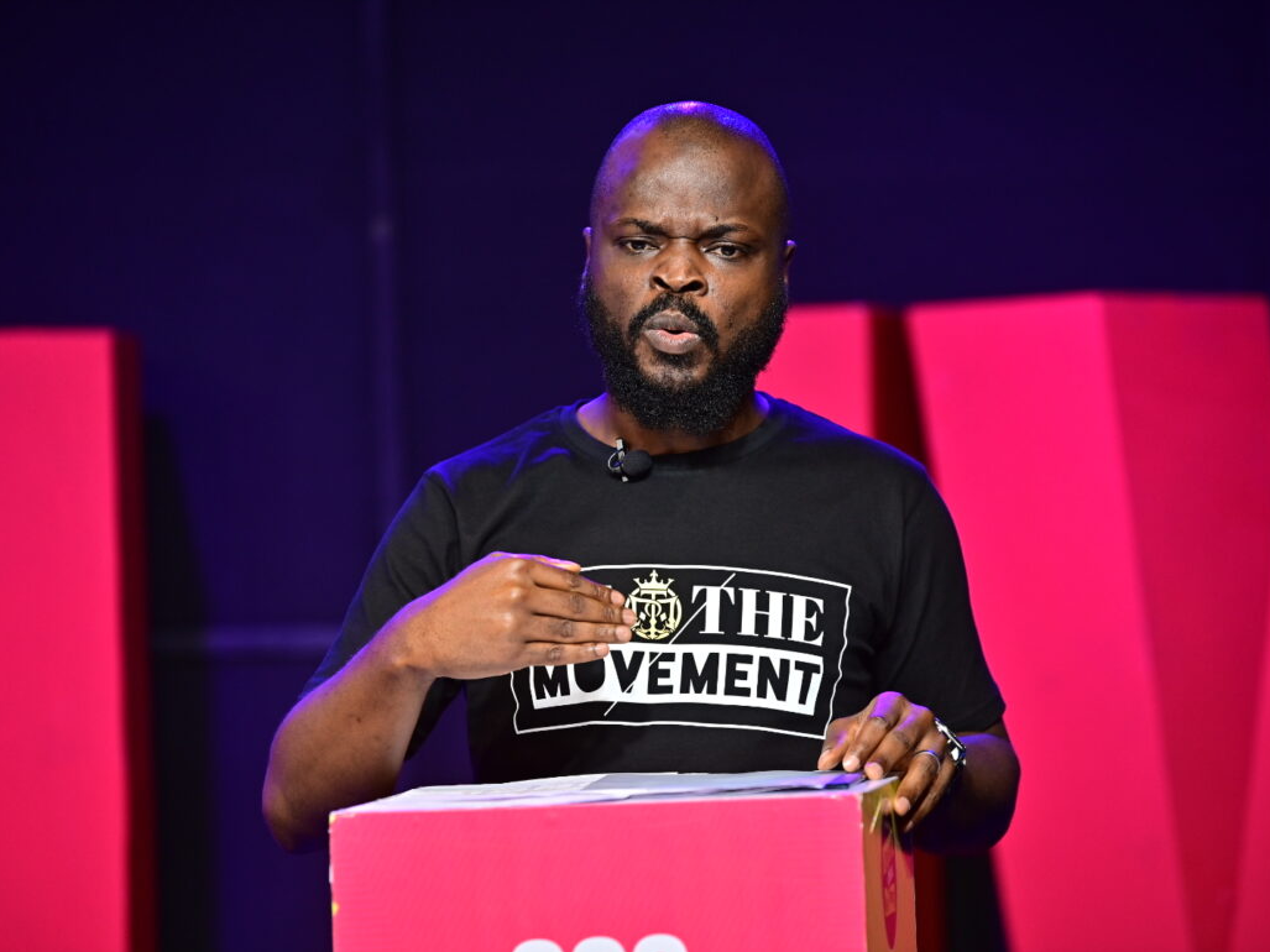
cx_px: 654
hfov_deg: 10.4
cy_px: 477
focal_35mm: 190
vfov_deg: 7.8
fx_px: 6970
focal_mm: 175
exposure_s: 1/400
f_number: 3.5
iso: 500
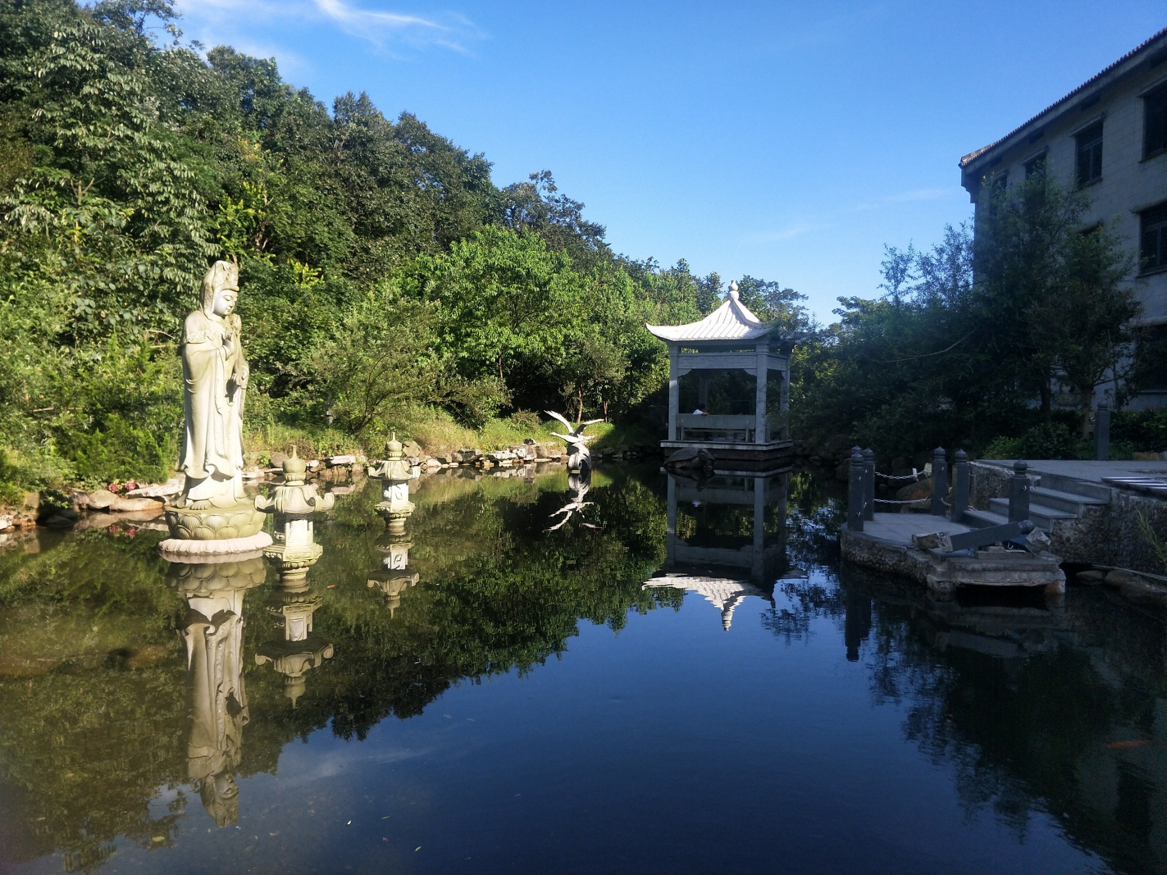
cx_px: 584
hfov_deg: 69.4
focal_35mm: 25
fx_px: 843
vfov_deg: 54.9
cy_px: 438
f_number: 1.7
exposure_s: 1/928
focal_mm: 4.27
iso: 44
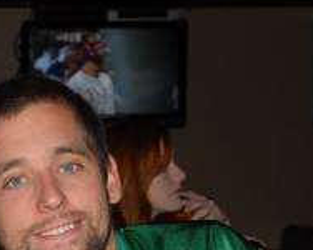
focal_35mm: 150
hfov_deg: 12.7
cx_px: -5
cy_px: 241
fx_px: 1388
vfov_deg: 10.2
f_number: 6.3
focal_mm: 40
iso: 500
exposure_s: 1/100
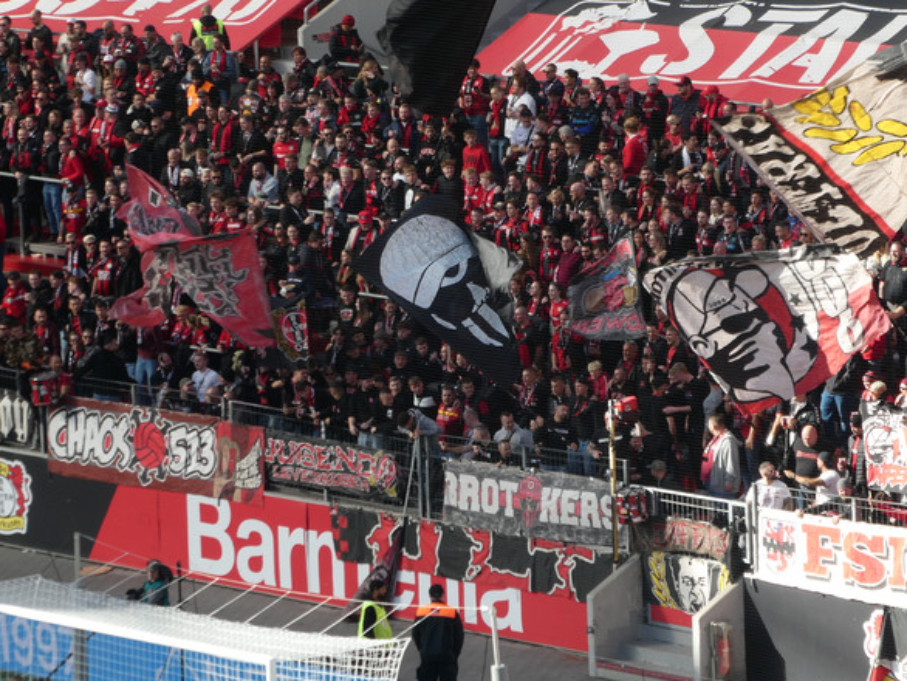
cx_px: 477
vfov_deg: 5.4
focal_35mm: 273
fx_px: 7156
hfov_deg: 7.3
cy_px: 342
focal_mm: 44.8
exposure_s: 1/160
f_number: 5.6
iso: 80
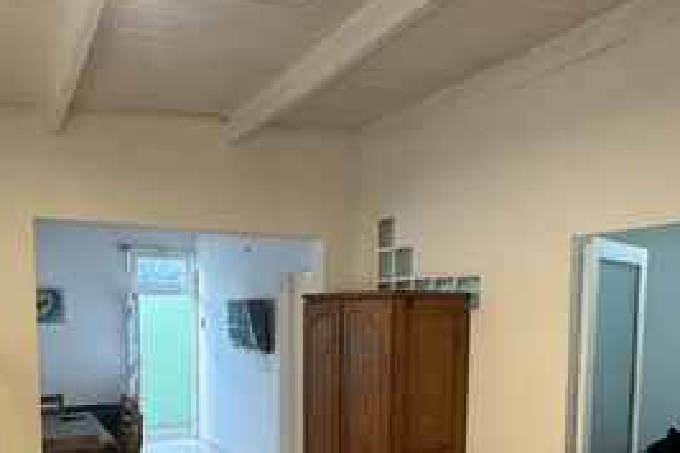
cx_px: 331
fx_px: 453
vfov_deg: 49.8
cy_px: 366
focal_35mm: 24
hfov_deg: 73.7
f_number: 2.2
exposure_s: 1/50
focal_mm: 2.22
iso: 320
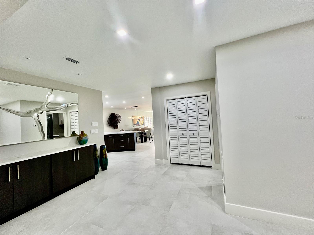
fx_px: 118
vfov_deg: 89.9
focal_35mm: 13
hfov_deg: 106.2
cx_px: 157
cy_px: 118
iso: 250
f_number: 1.8
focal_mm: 1.57
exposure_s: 1/120
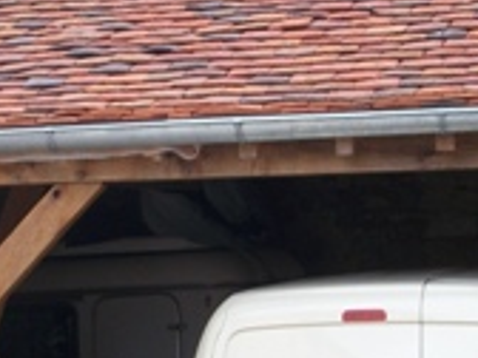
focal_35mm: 118
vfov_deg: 12.5
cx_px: 239
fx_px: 1629
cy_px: 239
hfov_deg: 16.7
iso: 80
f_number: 2.9
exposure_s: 1/186
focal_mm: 5.7
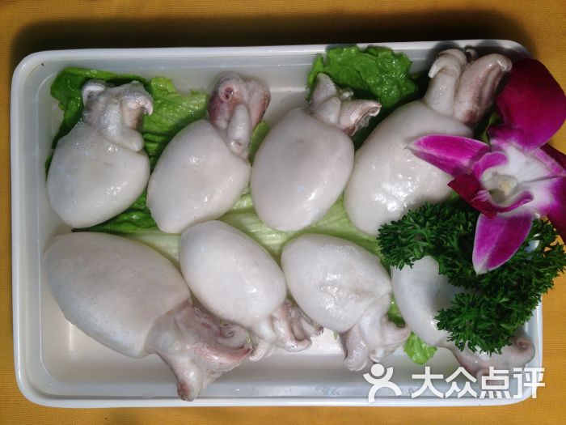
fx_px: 540
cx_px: 283
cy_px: 212
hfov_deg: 55.4
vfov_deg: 42.9
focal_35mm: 33
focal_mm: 4.12
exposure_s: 1/50
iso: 50
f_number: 2.4
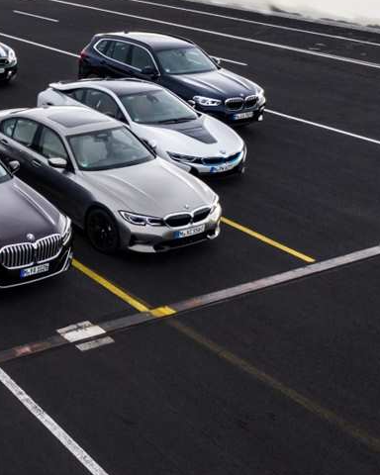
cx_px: -107
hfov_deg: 24.0
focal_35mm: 56
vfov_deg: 33.1
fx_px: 787
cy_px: 142
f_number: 6.3
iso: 100
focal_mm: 10.26
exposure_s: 1/120
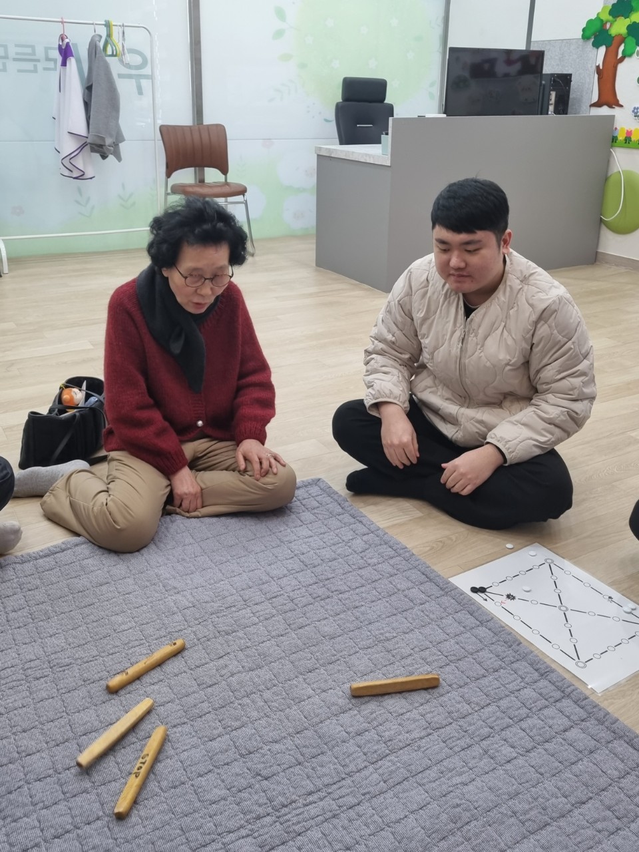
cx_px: 320
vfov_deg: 67.3
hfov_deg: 53.1
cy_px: 426
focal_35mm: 26
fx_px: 640
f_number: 1.8
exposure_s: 1/120
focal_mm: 5.4
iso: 125
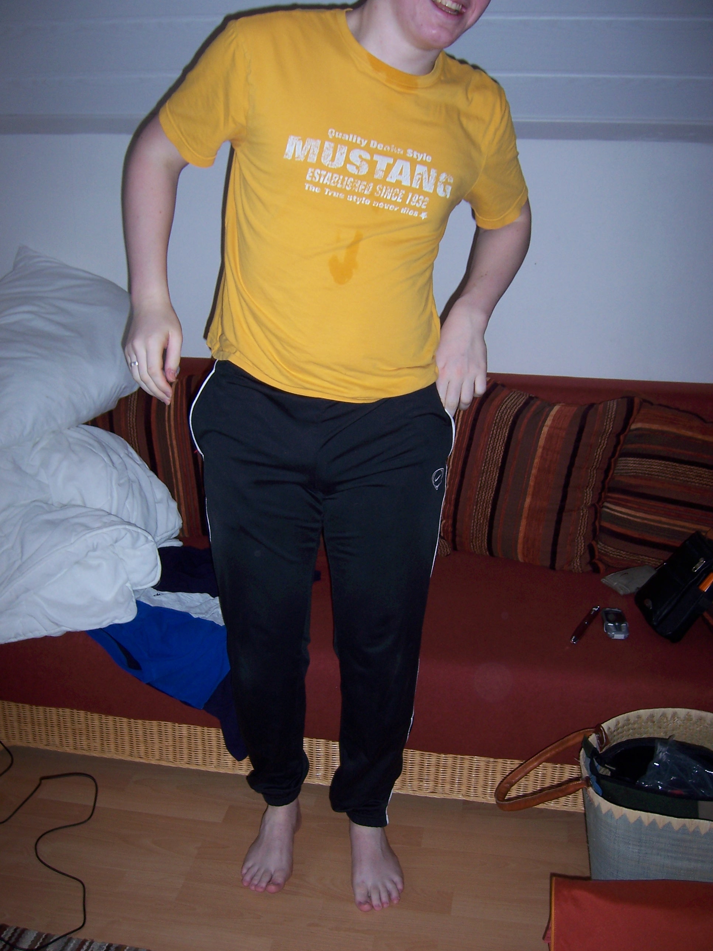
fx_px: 989
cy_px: 476
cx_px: 356
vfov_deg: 51.4
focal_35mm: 36
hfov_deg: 39.7
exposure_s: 1/60
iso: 80
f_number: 2.8
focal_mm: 6.2
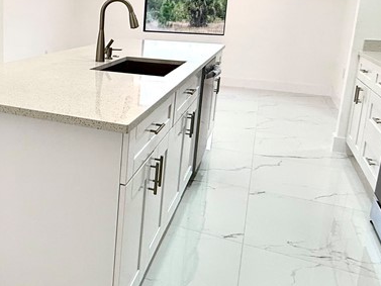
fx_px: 418
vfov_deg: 37.2
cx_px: 31
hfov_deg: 44.2
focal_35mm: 38
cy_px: 86
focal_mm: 2.22
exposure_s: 1/120
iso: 100
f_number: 2.2
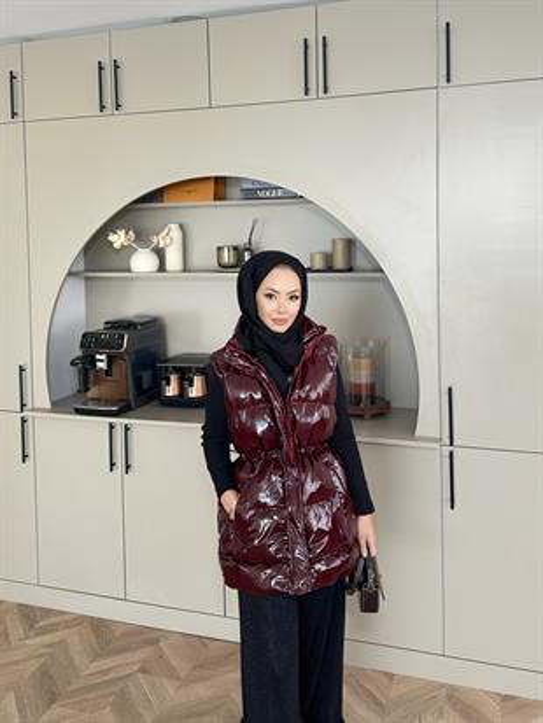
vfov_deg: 71.6
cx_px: 272
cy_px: 362
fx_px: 502
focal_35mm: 24
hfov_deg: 56.8
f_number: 1.78
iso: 125
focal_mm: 6.86
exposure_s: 1/121
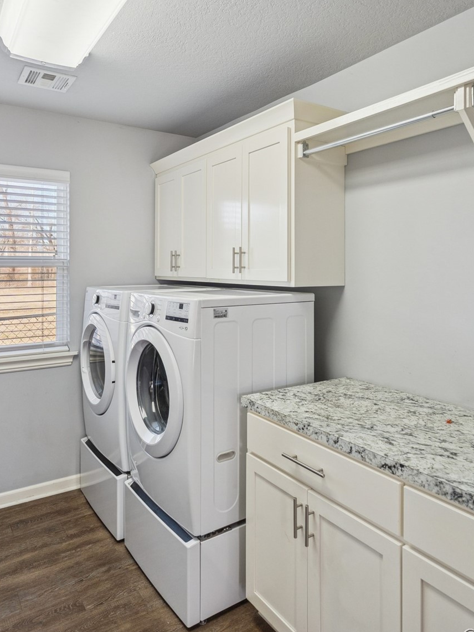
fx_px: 438
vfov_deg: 71.3
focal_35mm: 24
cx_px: 238
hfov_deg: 56.8
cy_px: 278
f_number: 2.8
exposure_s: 1/400
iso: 400
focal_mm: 14
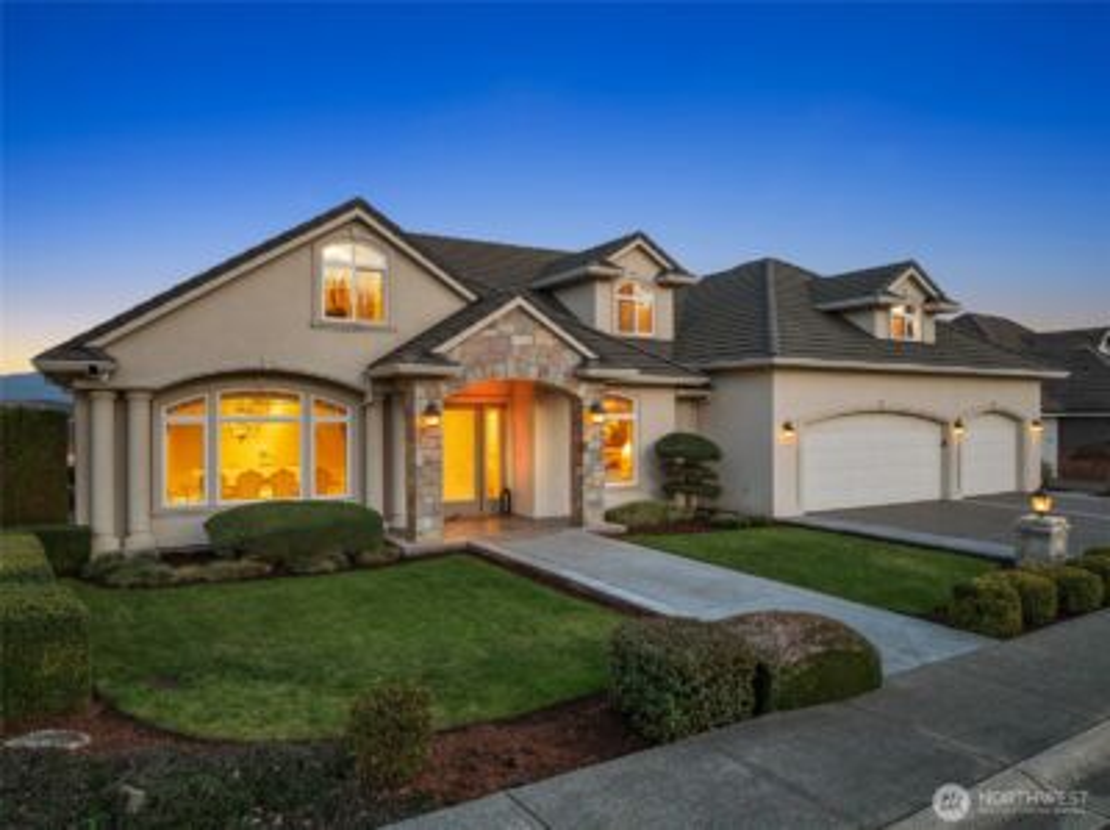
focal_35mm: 24
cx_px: 555
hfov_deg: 71.7
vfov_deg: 56.7
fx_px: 769
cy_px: 415
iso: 430
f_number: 2.8
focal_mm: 12.29
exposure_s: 1/15
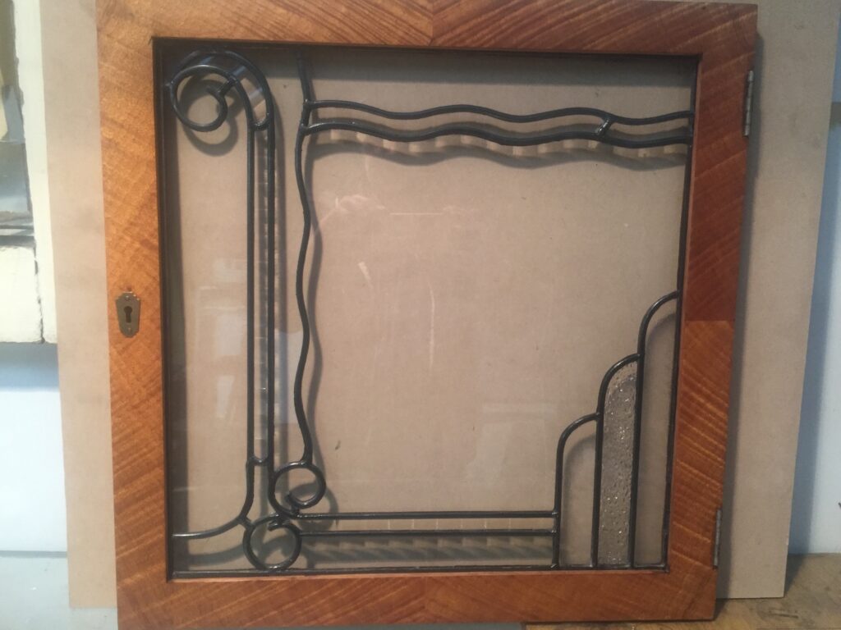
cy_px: 315
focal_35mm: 29
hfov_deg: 61.7
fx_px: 705
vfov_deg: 48.2
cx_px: 420
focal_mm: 4.15
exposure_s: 1/33
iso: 200
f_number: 2.2
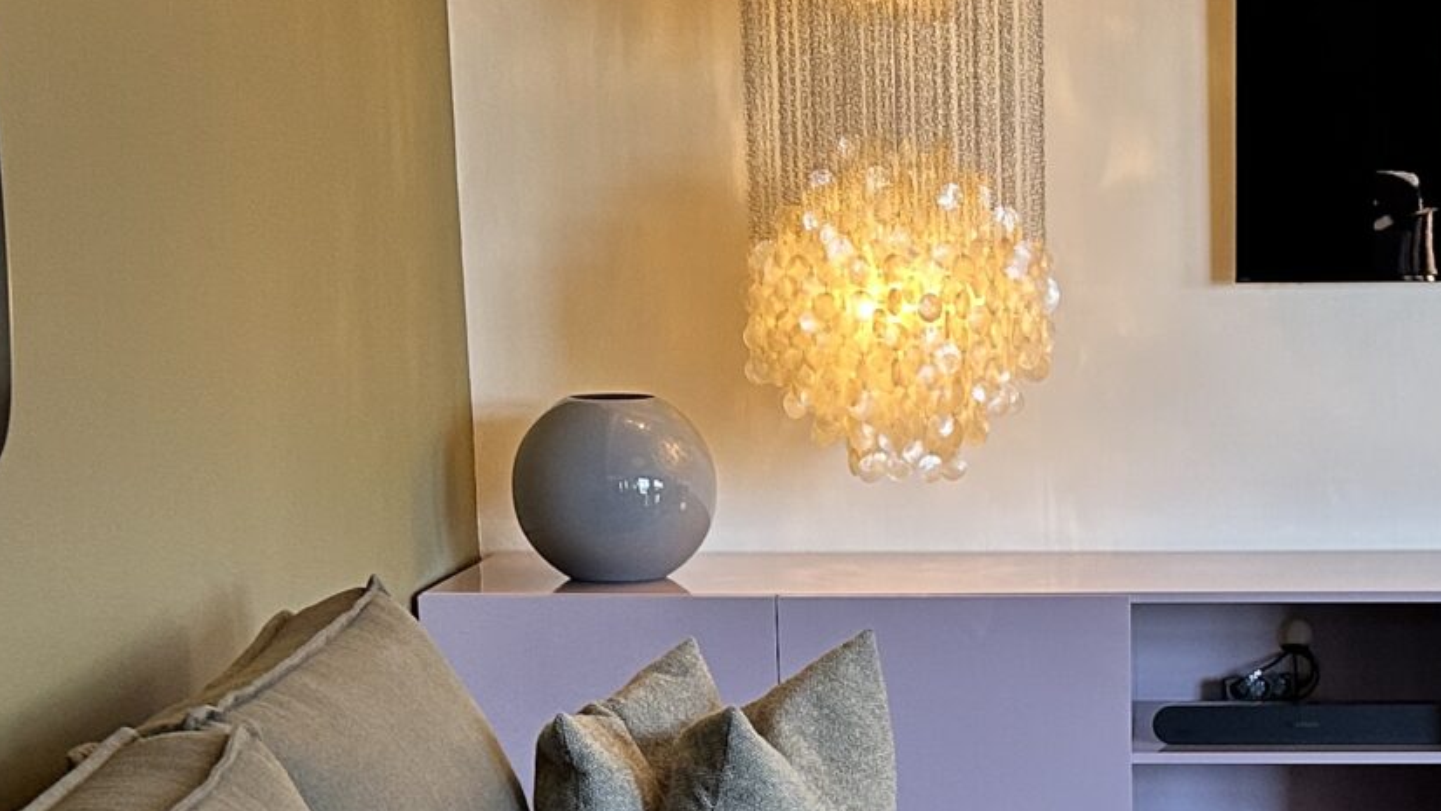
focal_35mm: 81
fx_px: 3096
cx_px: 1181
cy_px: 853
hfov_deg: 25.7
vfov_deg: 14.6
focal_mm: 6.86
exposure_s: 1/100
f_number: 1.78
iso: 200
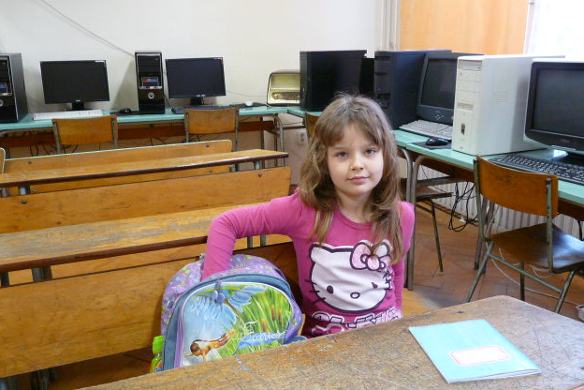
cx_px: 288
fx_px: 519
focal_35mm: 32
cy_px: 210
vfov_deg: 41.1
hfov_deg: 58.7
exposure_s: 1/25
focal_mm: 4.8
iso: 400
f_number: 2.8
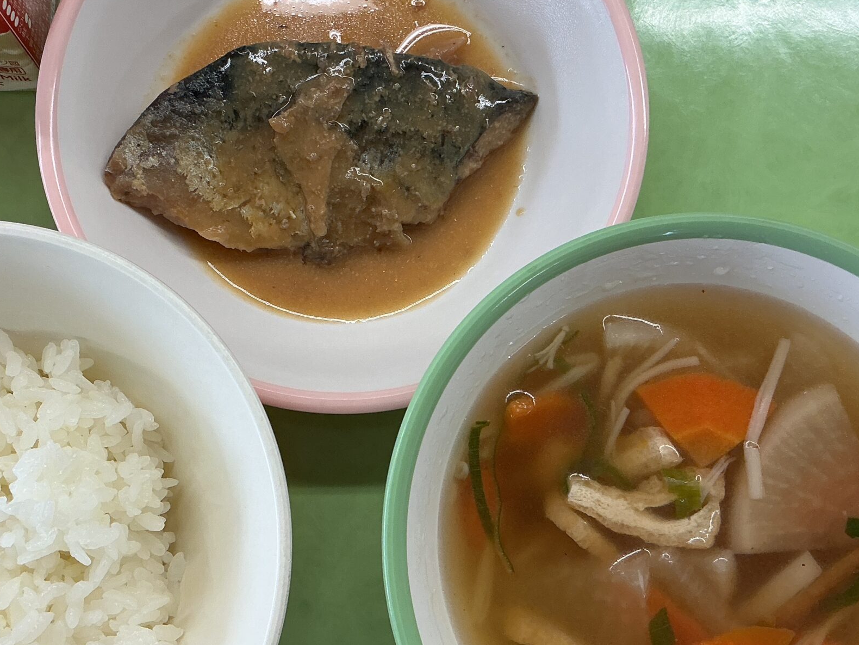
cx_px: 341
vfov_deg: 30.9
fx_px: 1166
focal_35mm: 47
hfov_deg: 40.2
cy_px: 306
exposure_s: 1/120
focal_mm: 3
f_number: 1.8
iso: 64
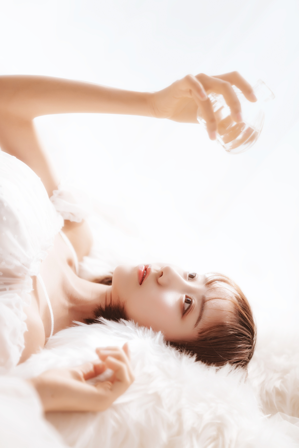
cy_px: 224
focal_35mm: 55
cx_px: 150
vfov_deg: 36.2
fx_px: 685
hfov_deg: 24.6
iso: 400
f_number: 2.8
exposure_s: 1/100
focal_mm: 55
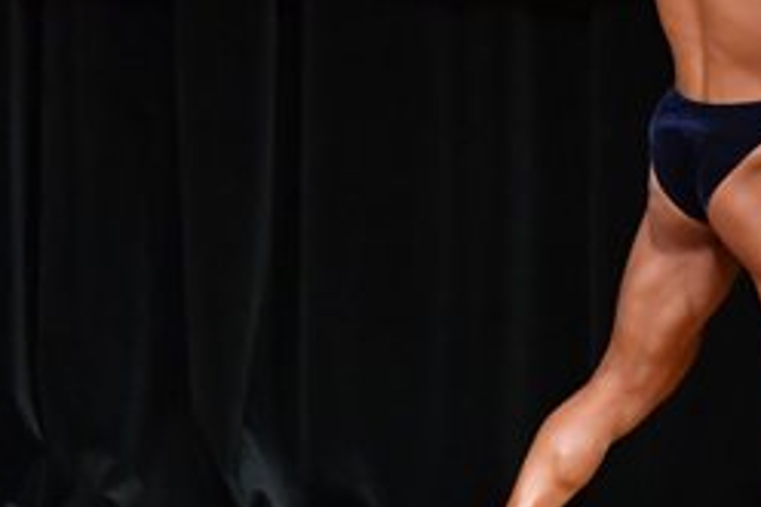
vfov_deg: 2.0
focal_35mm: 702
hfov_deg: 2.9
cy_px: 77
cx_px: 769
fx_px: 14829
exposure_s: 1/400
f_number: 5.6
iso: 4000
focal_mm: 150
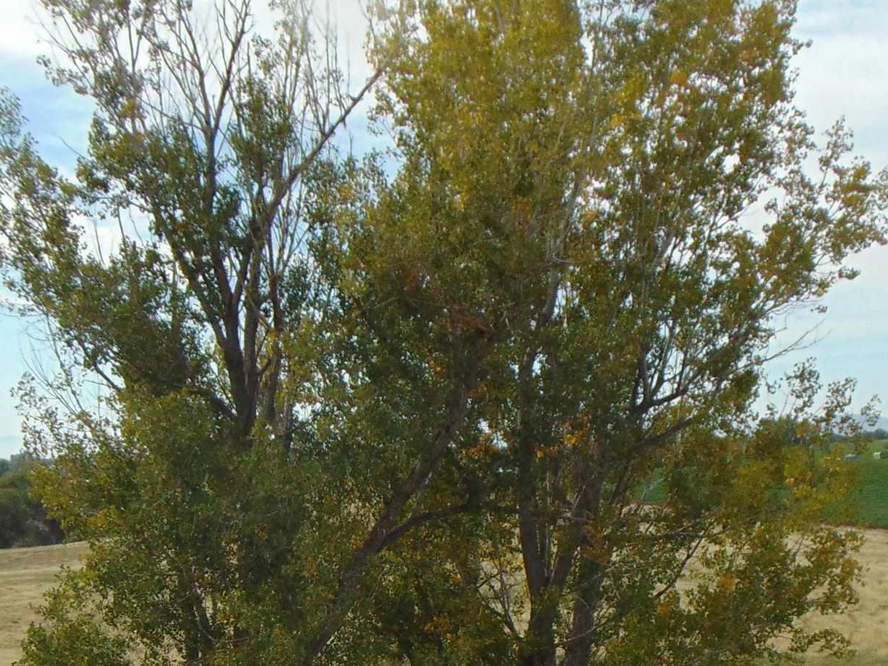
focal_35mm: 63
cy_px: 649
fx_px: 1616
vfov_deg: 22.5
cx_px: 342
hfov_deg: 30.6
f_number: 3
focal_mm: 4.5
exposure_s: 1/1000
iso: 80
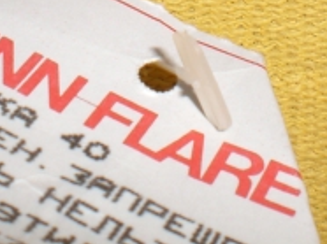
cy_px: -172
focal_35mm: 131
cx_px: 200
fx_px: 1236
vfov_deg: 10.7
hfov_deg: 15.1
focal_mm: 6.3
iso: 50
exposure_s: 1/60
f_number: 4.4
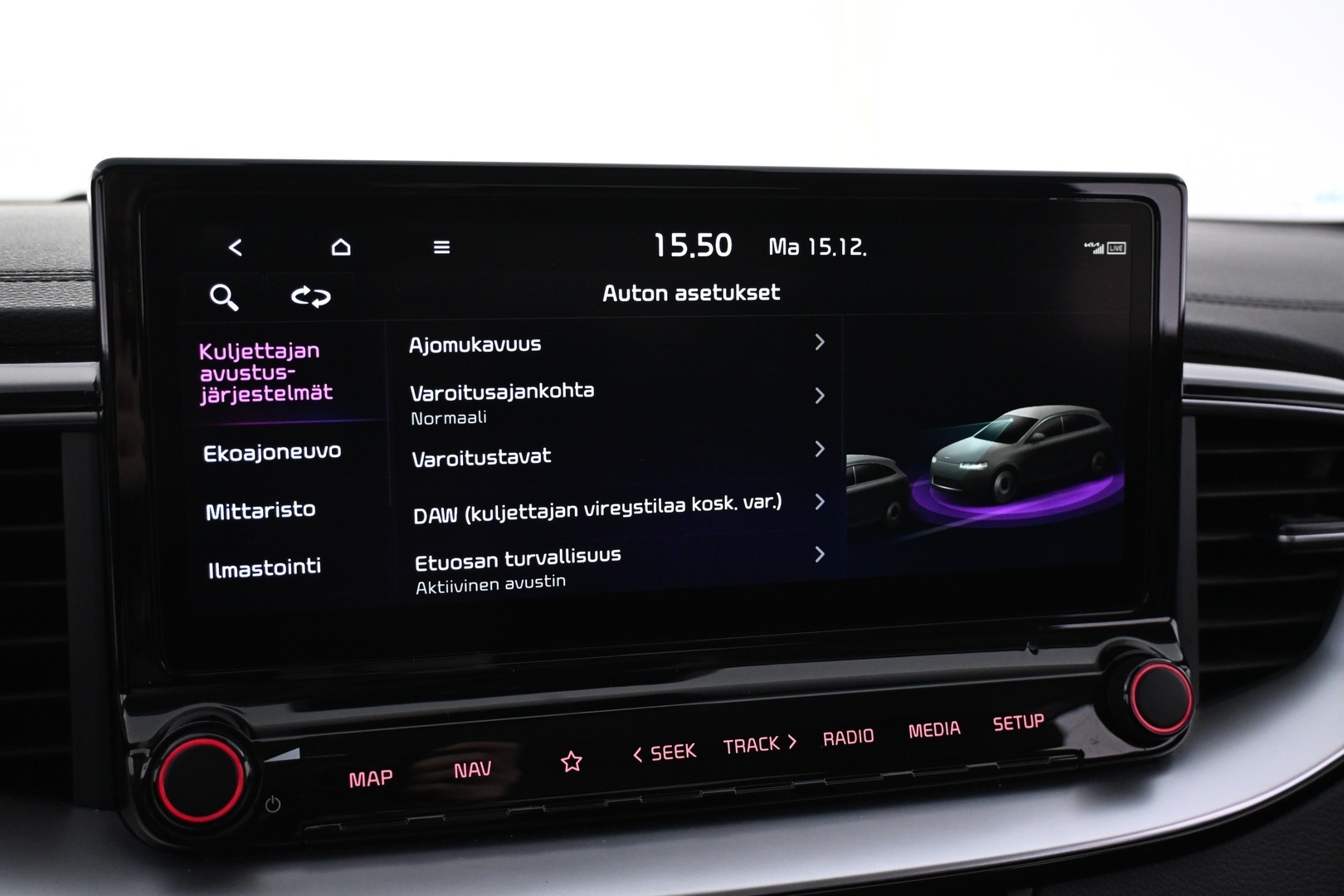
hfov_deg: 51.3
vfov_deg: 35.5
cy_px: 448
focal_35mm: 38
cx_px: 672
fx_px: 1400
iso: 2200
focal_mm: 25
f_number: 4.2
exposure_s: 1/40
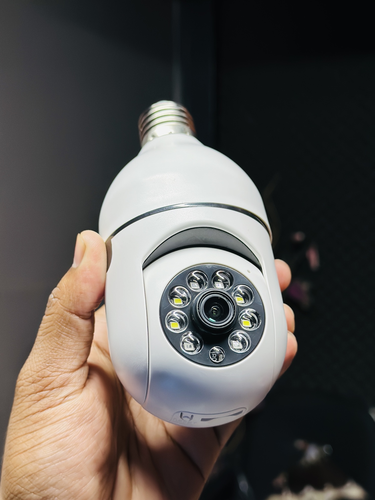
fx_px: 693
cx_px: 188
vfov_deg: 39.7
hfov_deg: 30.3
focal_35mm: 48
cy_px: 250
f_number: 1.78
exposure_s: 1/101
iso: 100
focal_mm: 6.86
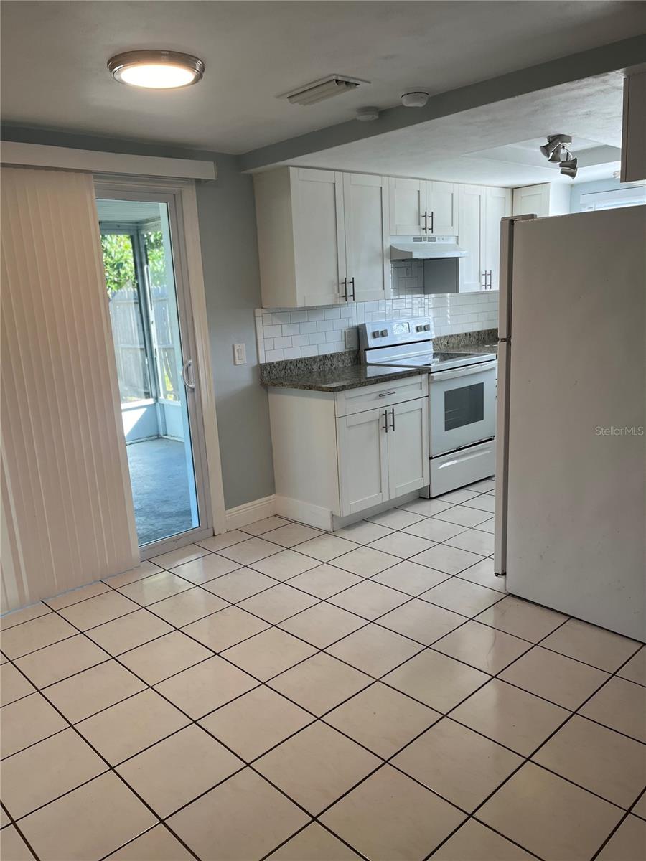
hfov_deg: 53.1
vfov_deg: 67.3
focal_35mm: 26
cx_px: 323
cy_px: 430
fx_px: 647
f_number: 1.6
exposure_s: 1/120
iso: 64
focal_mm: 5.1
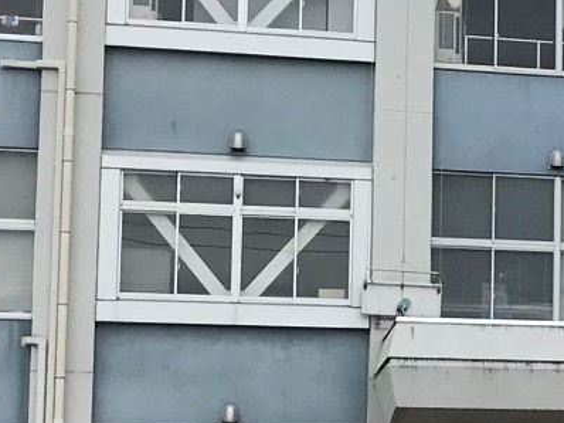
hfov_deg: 12.8
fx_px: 2312
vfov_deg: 10.4
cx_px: 961
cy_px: 334
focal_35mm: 142
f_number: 1.8
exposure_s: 1/2519
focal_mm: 3.99
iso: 20
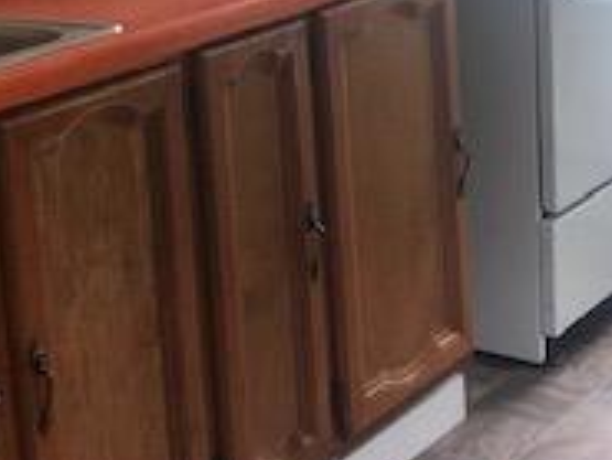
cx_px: 404
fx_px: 1716
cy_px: -73
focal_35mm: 97
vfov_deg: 14.8
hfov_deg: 20.2
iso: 32
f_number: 1.8
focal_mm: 3.99
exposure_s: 1/40
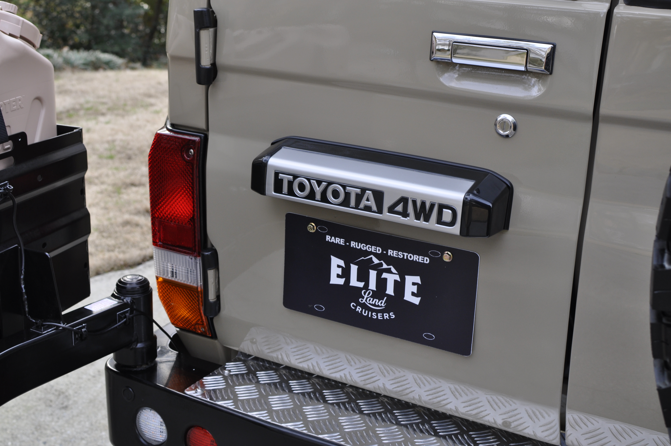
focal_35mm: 52
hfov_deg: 37.9
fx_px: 977
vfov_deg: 25.7
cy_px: 223
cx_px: 336
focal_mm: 35
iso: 320
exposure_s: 1/125
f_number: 5.6
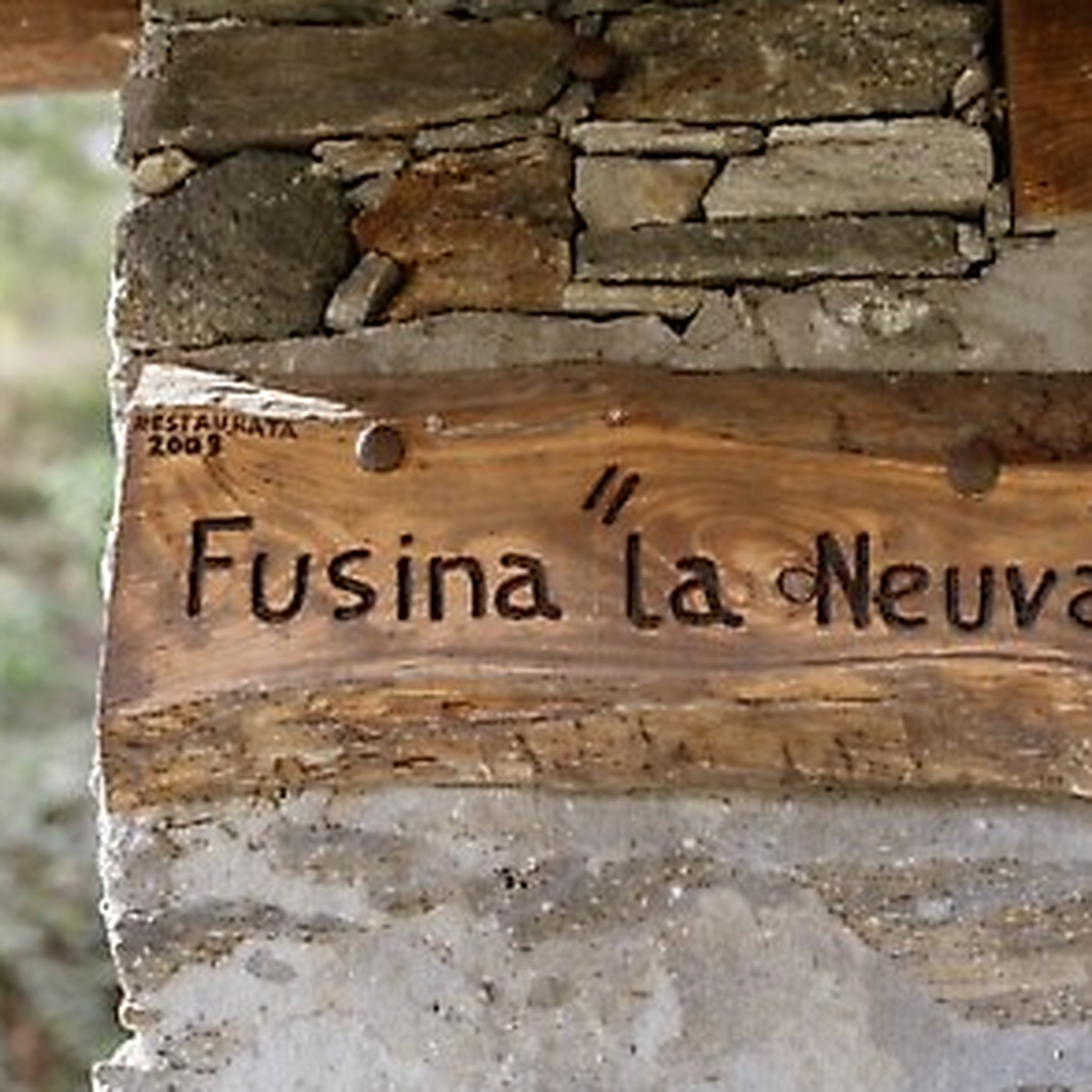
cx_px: 635
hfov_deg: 26.5
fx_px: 2320
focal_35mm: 65
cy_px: 553
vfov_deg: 26.5
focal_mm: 50
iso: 160
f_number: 2.8
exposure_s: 1/200
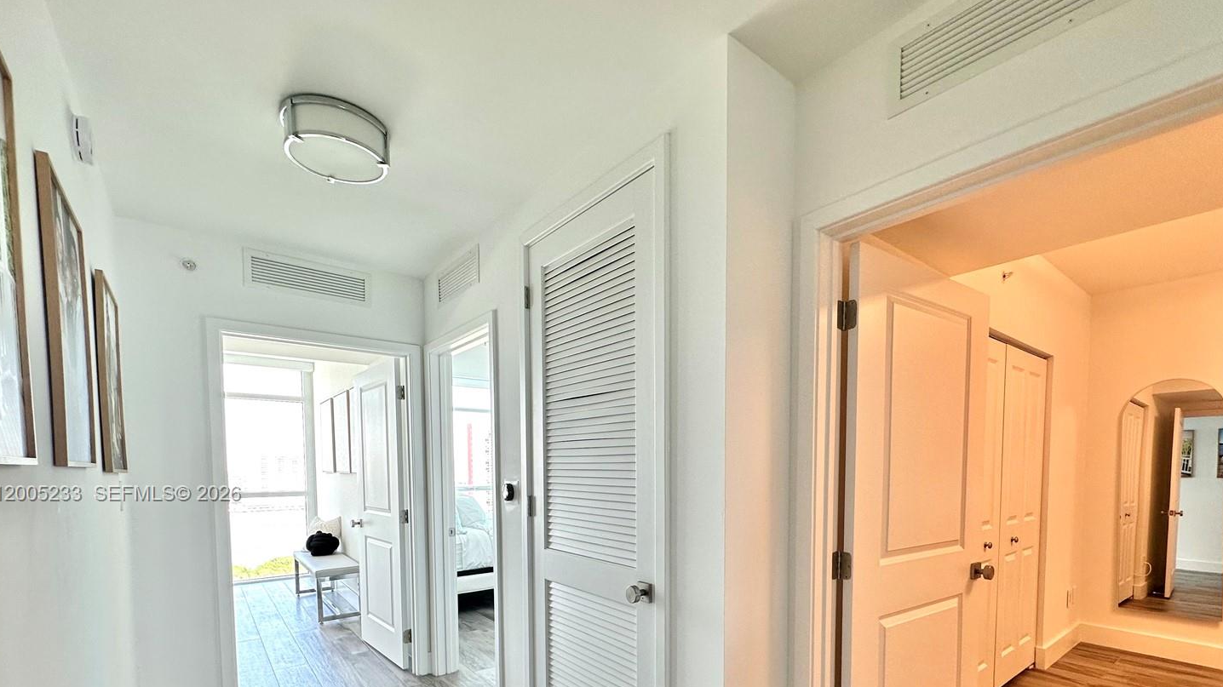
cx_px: 657
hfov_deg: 95.8
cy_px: 495
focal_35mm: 17
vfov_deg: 61.2
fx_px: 551
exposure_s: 1/120
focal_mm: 2.22
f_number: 2.2
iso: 100
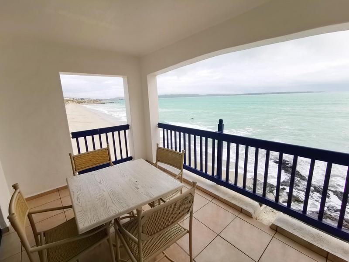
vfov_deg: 78.1
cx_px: 174
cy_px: 131
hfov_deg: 94.5
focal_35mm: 16
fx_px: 161
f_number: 2.2
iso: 50
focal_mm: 2.35
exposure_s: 1/378
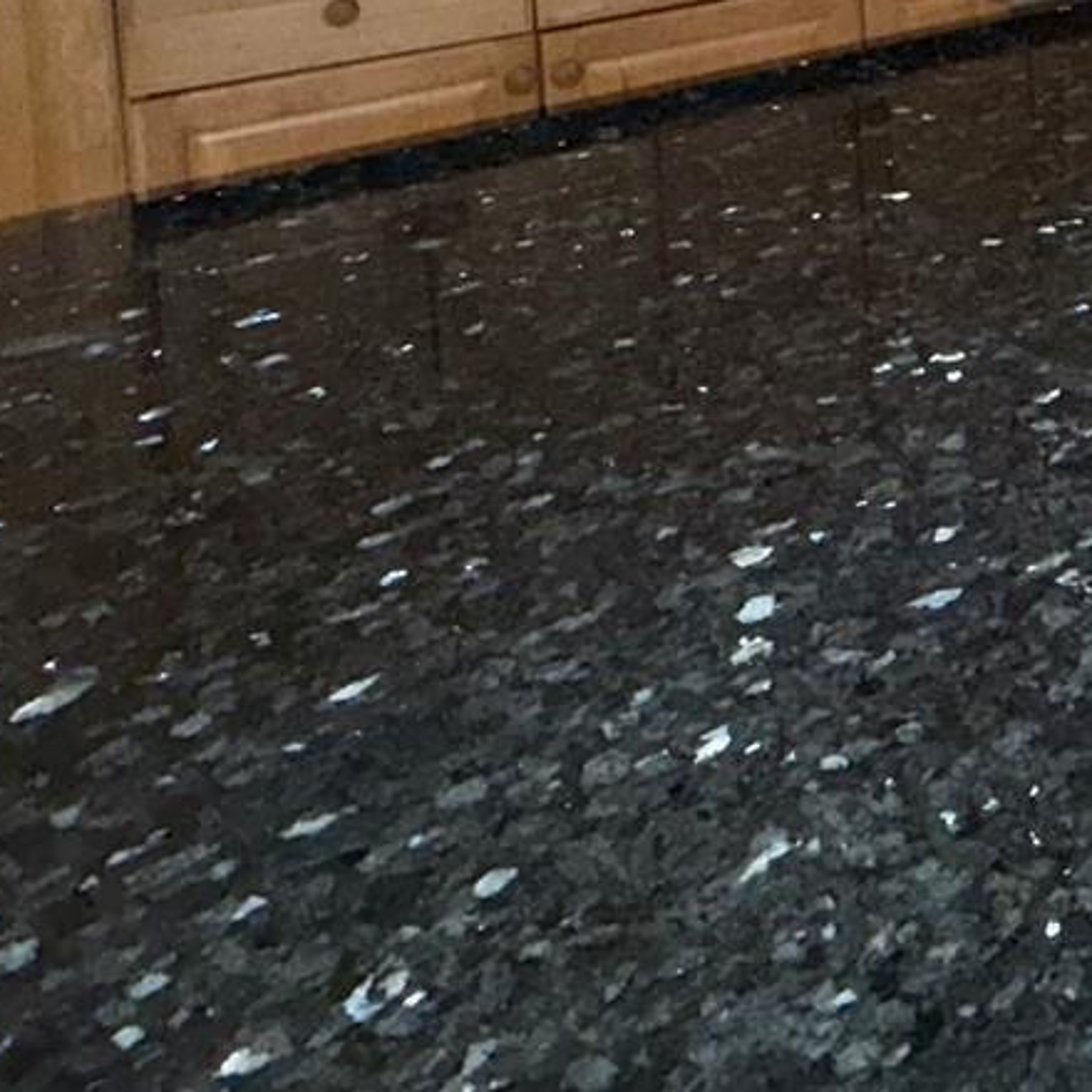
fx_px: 1606
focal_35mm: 45
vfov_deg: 29.7
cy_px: -347
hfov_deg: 30.3
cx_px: 1392
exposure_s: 1/40
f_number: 2.2
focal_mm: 2.22
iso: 400
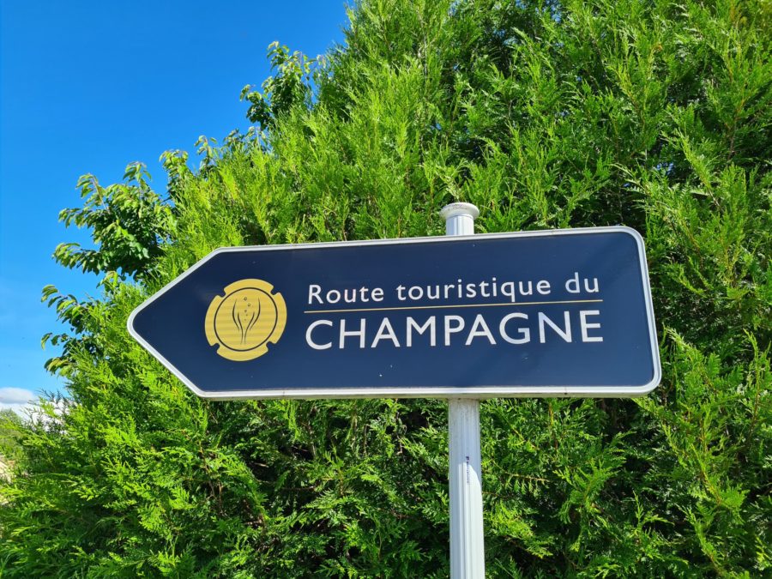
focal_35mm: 26
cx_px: 386
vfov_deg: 53.1
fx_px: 580
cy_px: 290
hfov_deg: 67.3
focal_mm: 5.4
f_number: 1.8
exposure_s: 1/1080
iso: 50
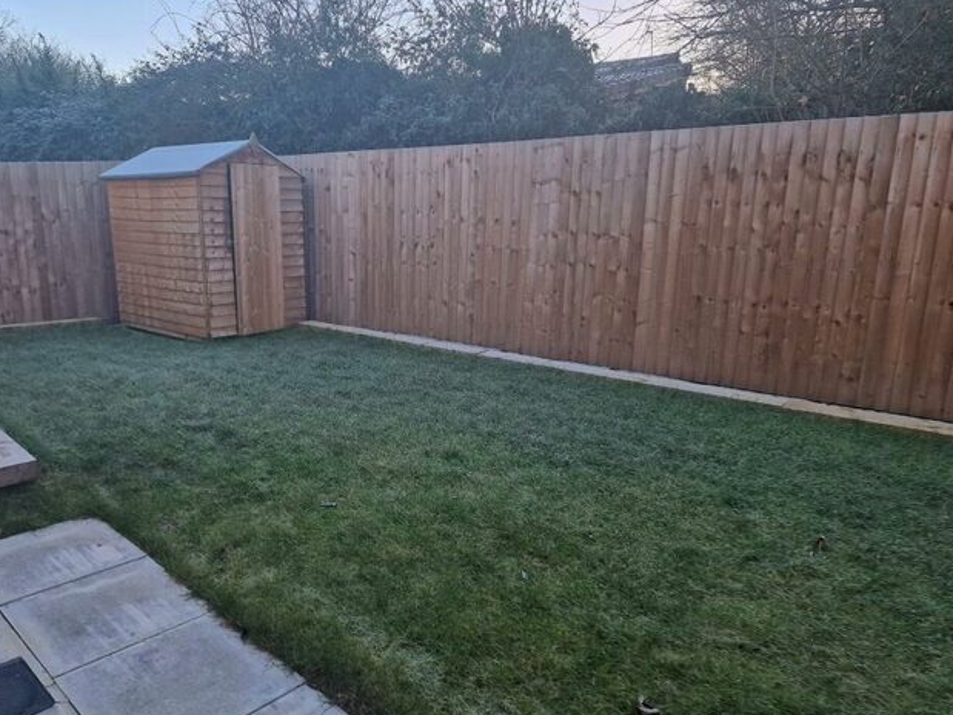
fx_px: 716
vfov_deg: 53.0
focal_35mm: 26
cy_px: 375
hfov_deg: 67.1
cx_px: 419
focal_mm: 6.4
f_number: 1.8
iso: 50
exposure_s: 1/180
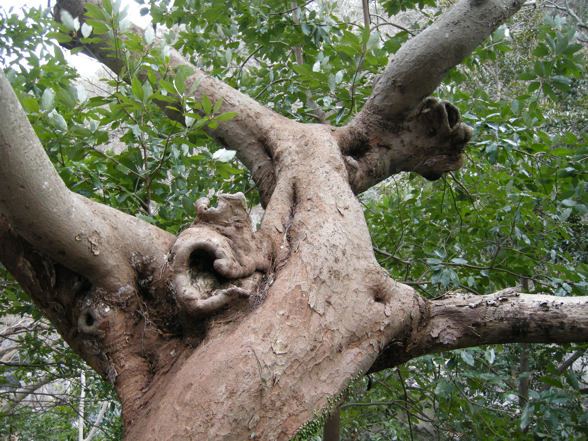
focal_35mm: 35
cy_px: 220
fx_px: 595
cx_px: 294
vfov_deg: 40.7
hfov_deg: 52.6
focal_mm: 7.5
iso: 64
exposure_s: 1/22.7
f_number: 2.7
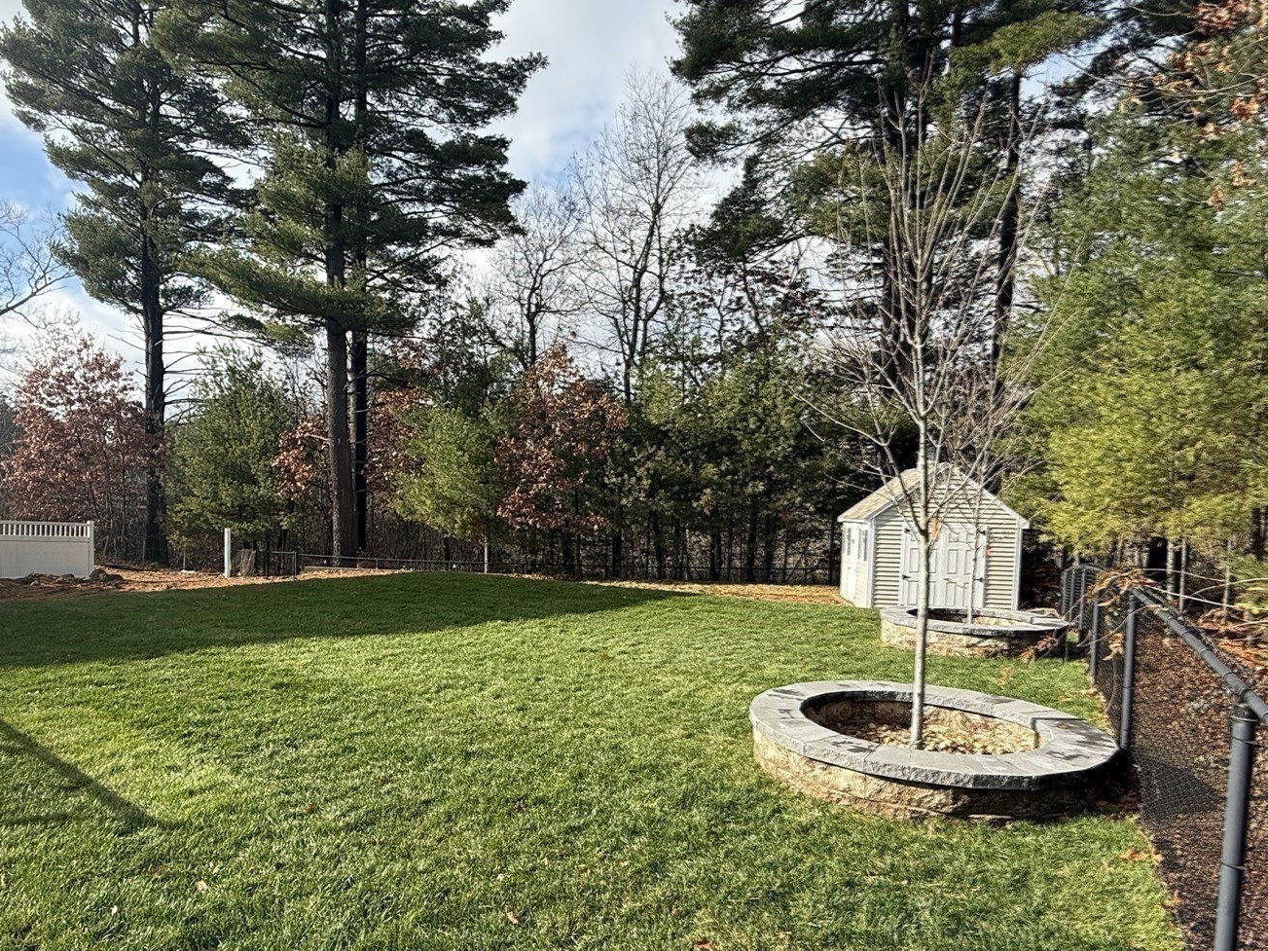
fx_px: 806
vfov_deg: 60.7
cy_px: 561
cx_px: 598
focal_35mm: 22
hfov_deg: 76.3
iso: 64
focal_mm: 2.22
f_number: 2.2
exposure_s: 1/1145
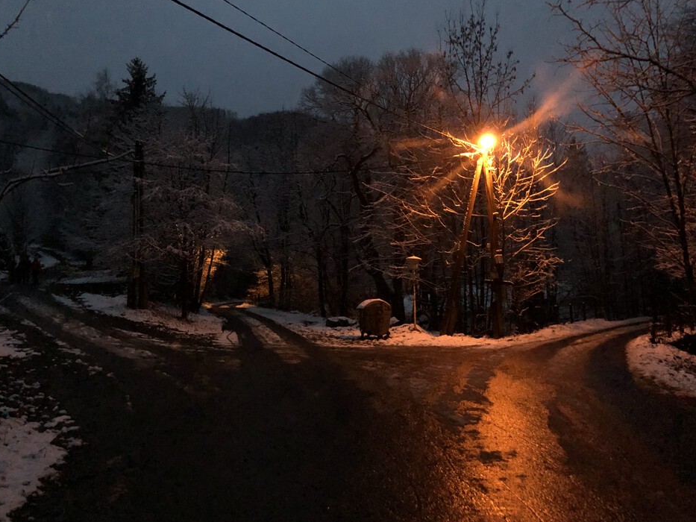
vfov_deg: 46.8
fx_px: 603
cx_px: 329
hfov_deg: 59.9
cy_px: 251
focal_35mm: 30
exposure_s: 1/4
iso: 320
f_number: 1.8
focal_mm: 3.99
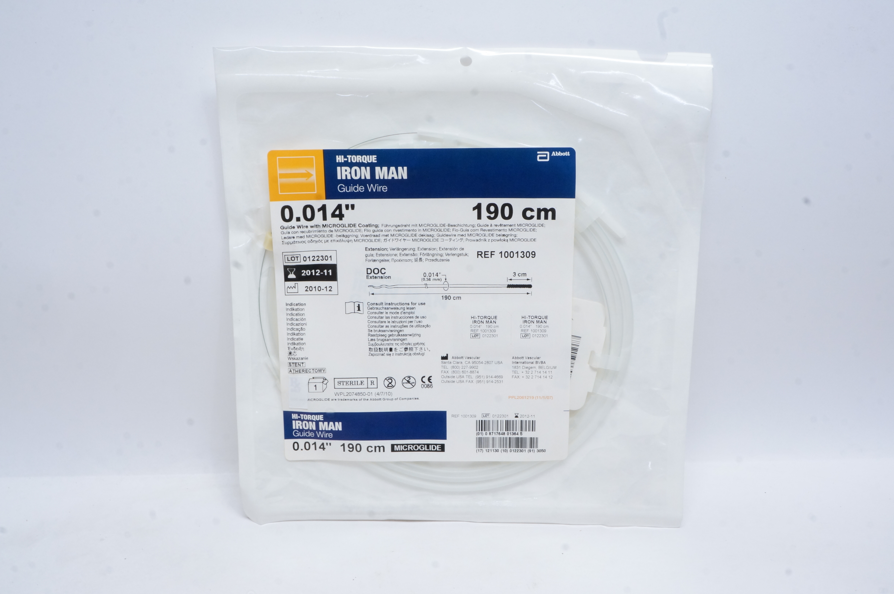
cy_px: 297
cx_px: 447
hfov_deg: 55.2
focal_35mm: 34
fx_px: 856
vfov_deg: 38.3
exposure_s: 1/6
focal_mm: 23
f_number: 20
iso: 800
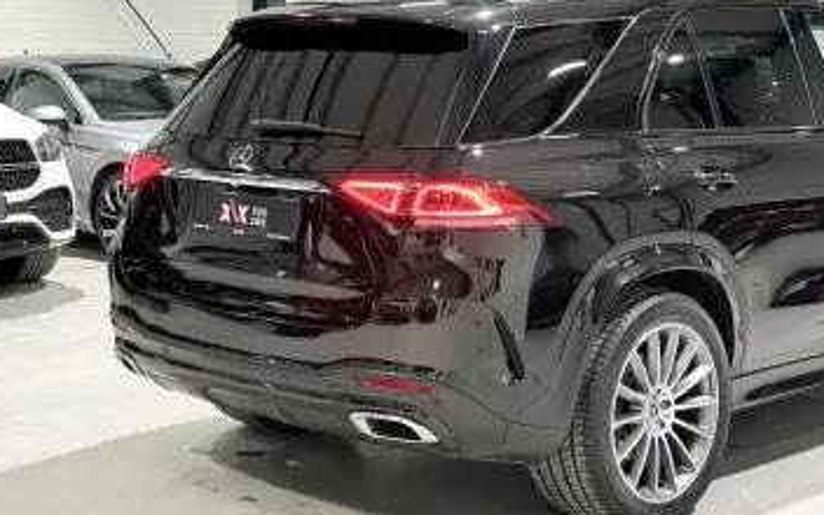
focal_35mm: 52
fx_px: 1168
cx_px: 407
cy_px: 253
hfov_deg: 38.9
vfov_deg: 24.9
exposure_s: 1/50
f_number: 1.78
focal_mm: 6.76
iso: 200
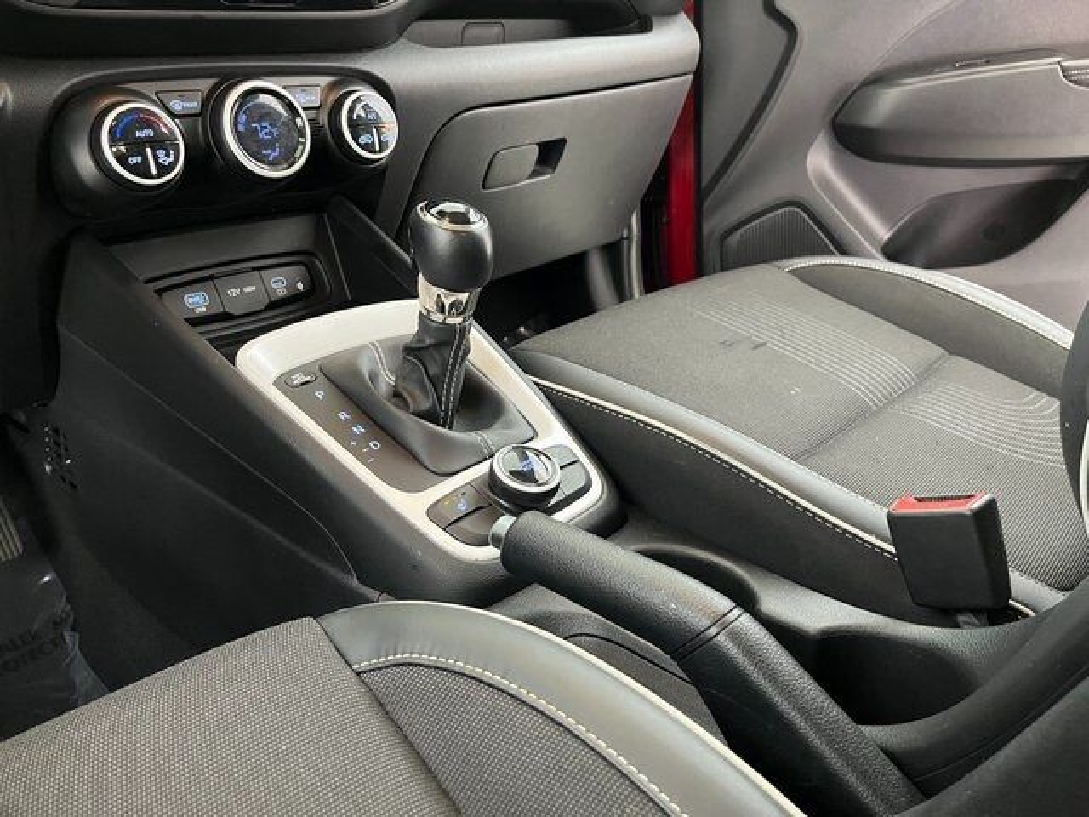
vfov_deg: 53.1
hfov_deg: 67.3
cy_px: 408
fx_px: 818
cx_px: 544
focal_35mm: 26
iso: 500
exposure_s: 1/40
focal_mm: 5.1
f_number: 1.6
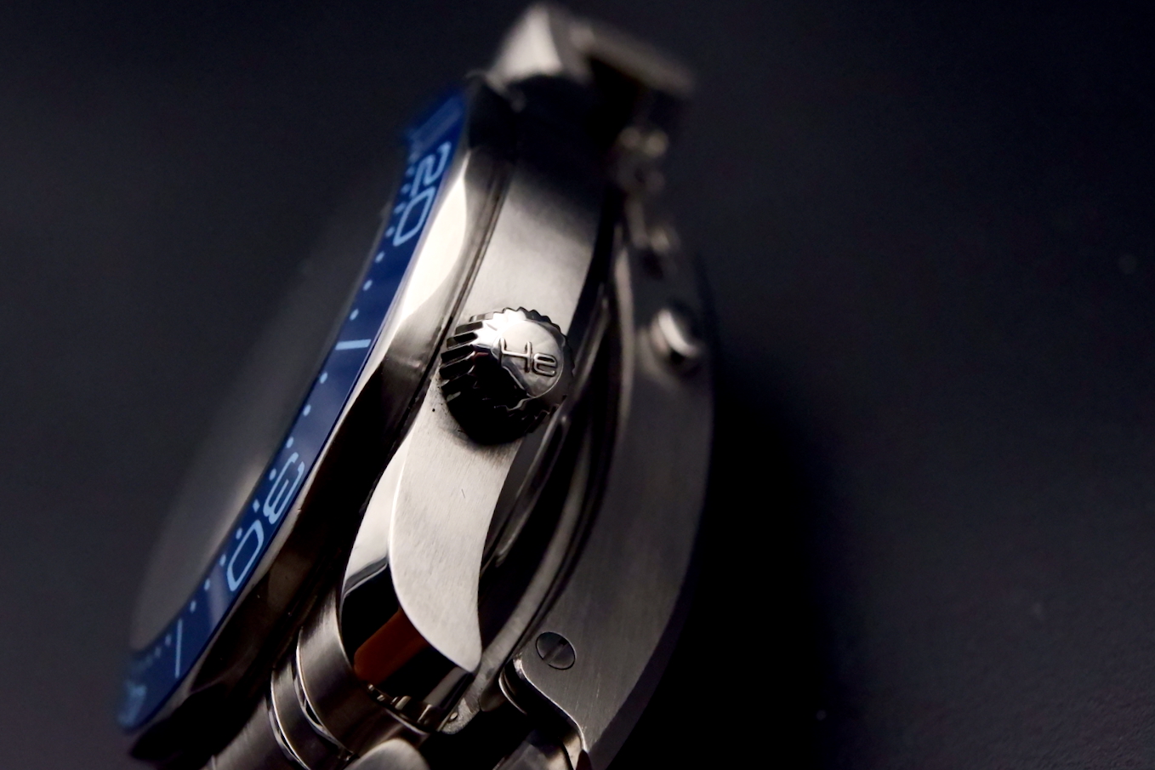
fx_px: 1508
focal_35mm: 47
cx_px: 578
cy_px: 385
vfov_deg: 28.6
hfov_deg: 41.9
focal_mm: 31.5
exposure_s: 1/4000
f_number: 9
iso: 6400
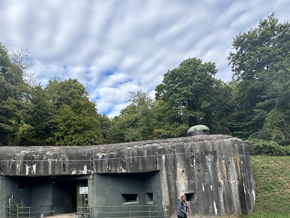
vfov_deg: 54.3
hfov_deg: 69.2
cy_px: 162
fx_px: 201
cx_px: 92
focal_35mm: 24
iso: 40
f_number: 2.2
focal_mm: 2.22
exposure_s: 1/247
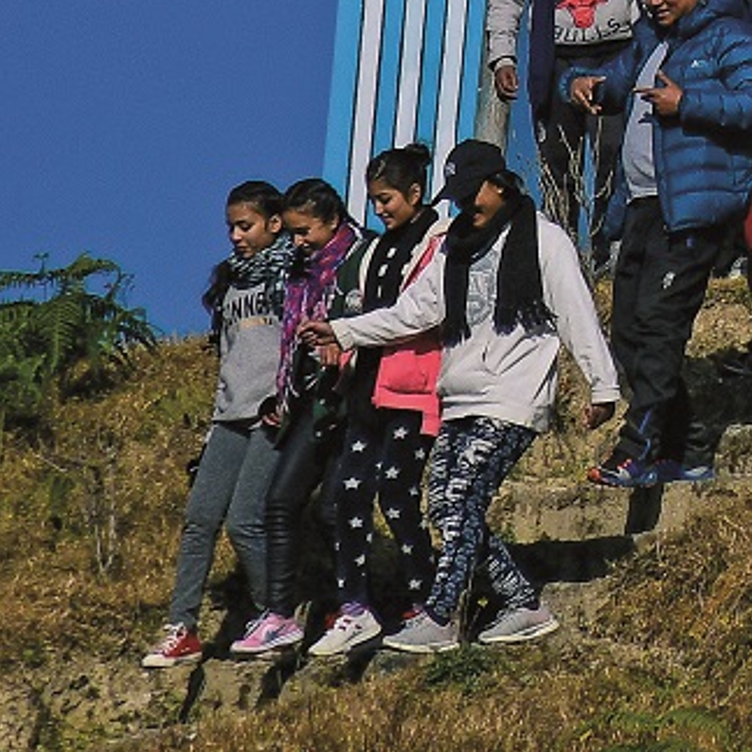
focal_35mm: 993
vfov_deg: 1.8
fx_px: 24406
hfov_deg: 1.8
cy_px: -571
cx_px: 1365
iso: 200
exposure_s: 1/2000
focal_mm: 140
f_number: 5.6
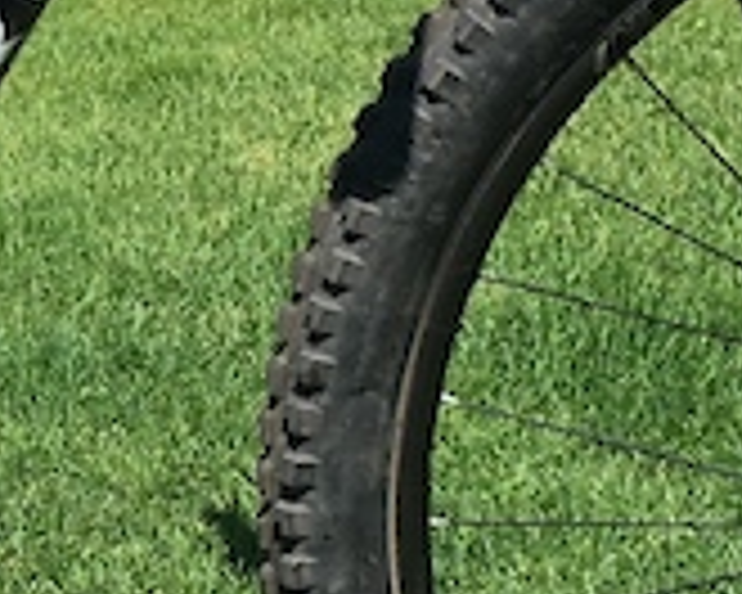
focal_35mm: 176
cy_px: 166
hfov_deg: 10.7
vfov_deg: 8.8
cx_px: -265
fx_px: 3865
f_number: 2.2
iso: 25
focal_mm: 4.15
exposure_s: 1/1166
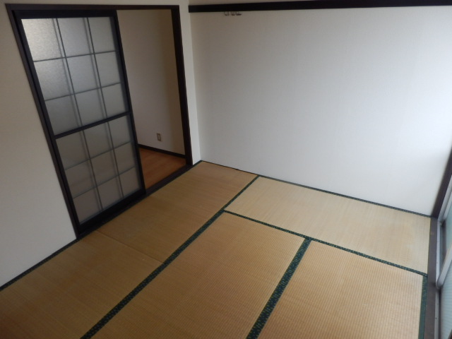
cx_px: 226
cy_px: 170
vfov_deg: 56.8
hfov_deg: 71.6
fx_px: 313
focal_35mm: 24
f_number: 3
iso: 160
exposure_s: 1/30
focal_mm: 4.2
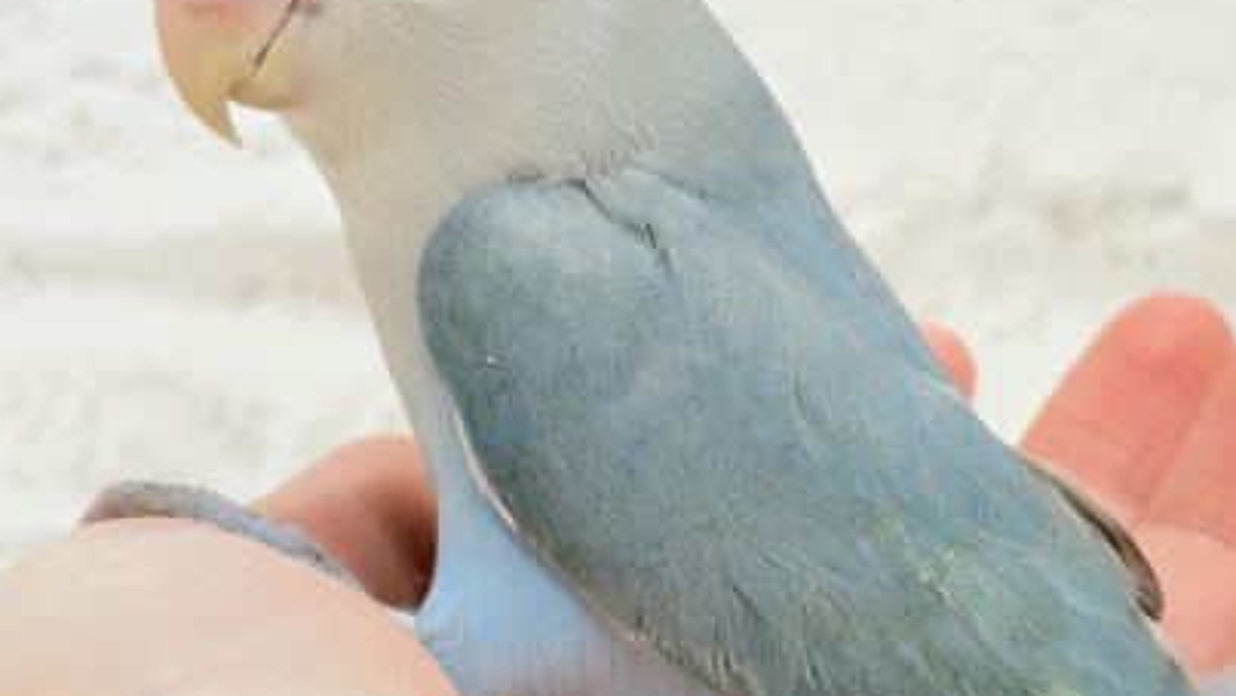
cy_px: 346
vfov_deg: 13.5
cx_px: 905
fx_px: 2951
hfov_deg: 23.5
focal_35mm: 90
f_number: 1.6
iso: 50
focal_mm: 5.96
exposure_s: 1/50
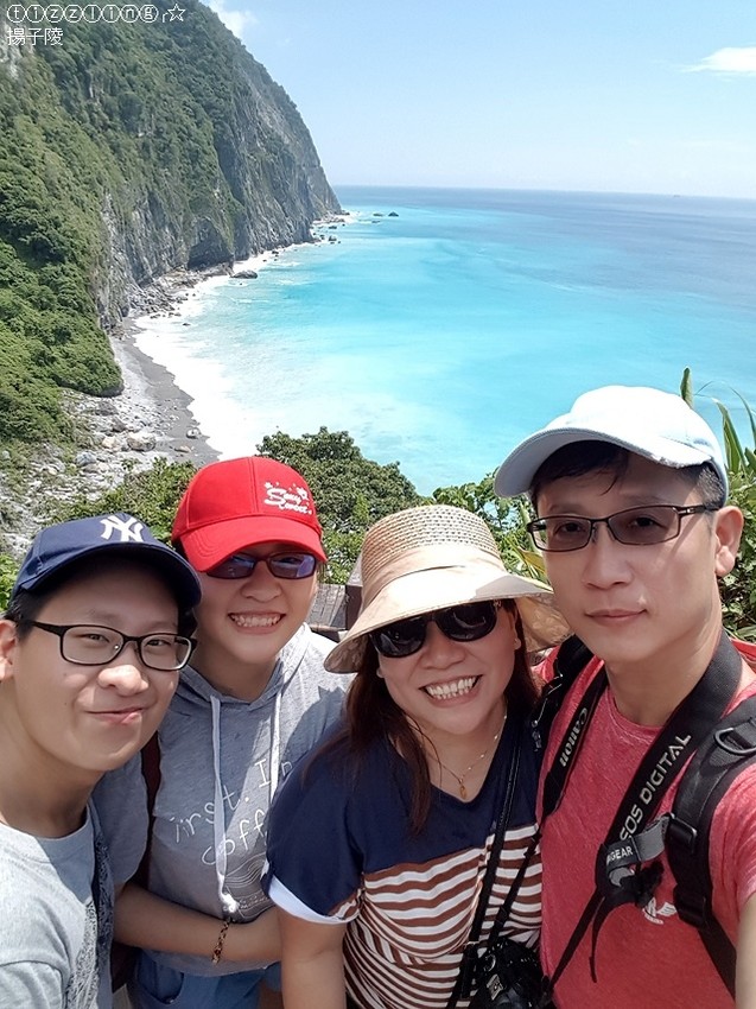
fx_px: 612
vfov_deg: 79.0
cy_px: 504
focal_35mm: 21
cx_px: 378
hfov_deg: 63.4
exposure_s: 1/1568
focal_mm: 2.1
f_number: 1.7
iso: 50
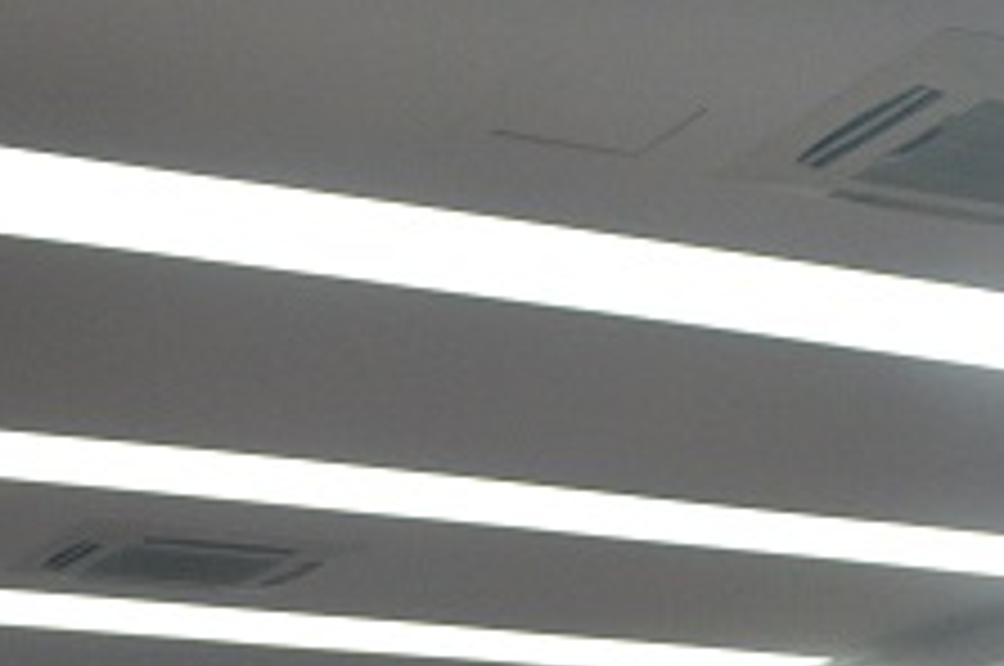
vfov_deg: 11.8
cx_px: 837
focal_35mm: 109
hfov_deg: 18.6
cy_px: 1076
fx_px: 3035
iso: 800
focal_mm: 18
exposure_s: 1/60
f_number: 5
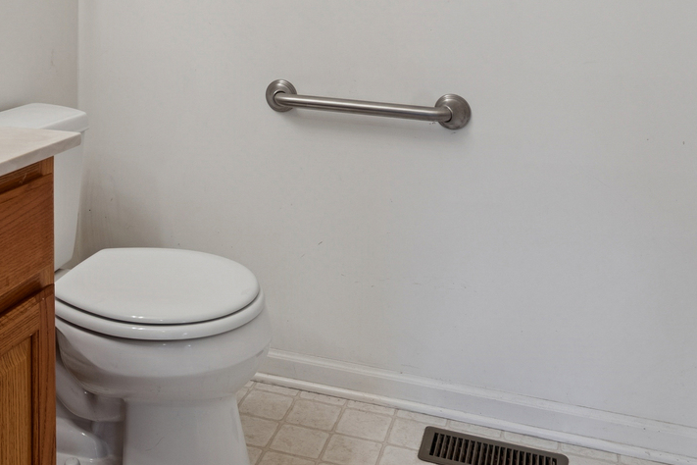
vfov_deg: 30.2
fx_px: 794
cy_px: -9
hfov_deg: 46.2
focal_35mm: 41
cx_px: 203
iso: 250
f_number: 8
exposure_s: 1/8
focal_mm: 12
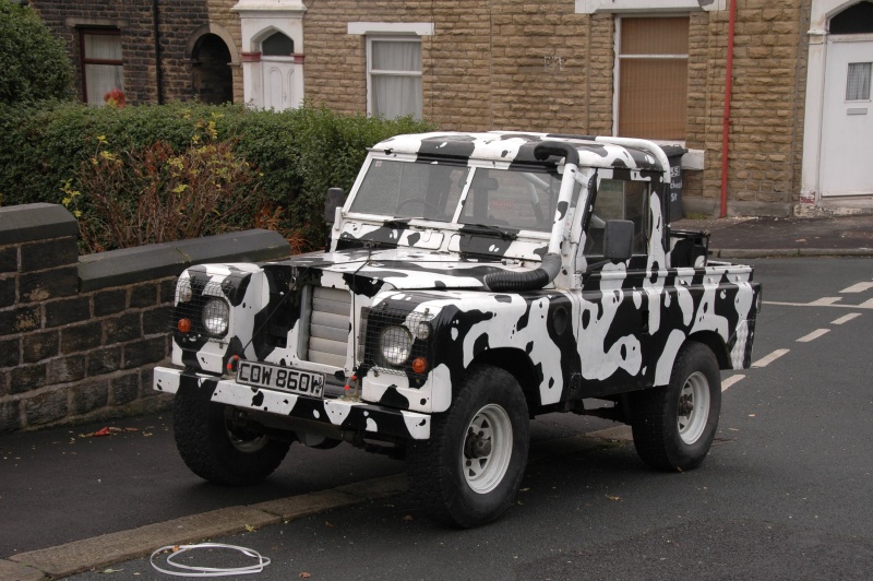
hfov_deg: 30.5
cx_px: 436
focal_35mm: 66
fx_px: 1599
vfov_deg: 20.6
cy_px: 290
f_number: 9
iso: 200
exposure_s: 1/80
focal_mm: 44
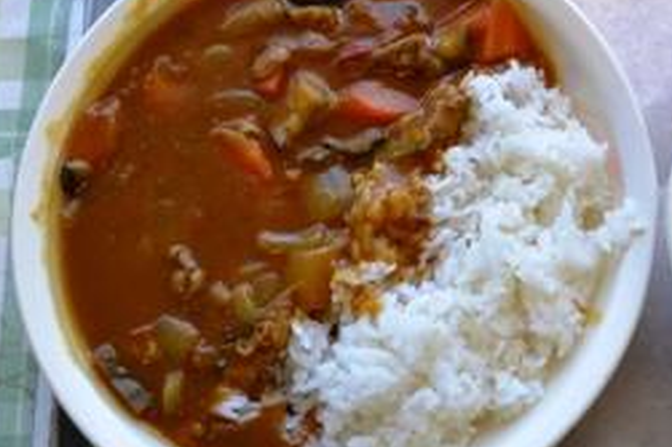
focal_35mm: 59
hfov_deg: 32.9
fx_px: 1101
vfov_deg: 22.9
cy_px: 189
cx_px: 543
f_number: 5
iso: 400
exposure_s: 1/100
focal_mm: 22
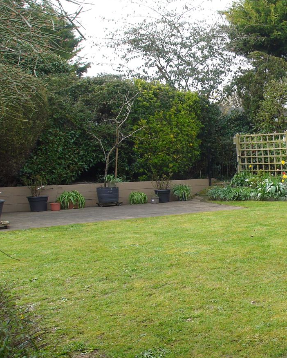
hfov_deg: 31.0
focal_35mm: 41
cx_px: 341
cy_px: 203
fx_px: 435
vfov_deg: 44.7
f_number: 5.6
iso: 100
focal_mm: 9
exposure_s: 1/250
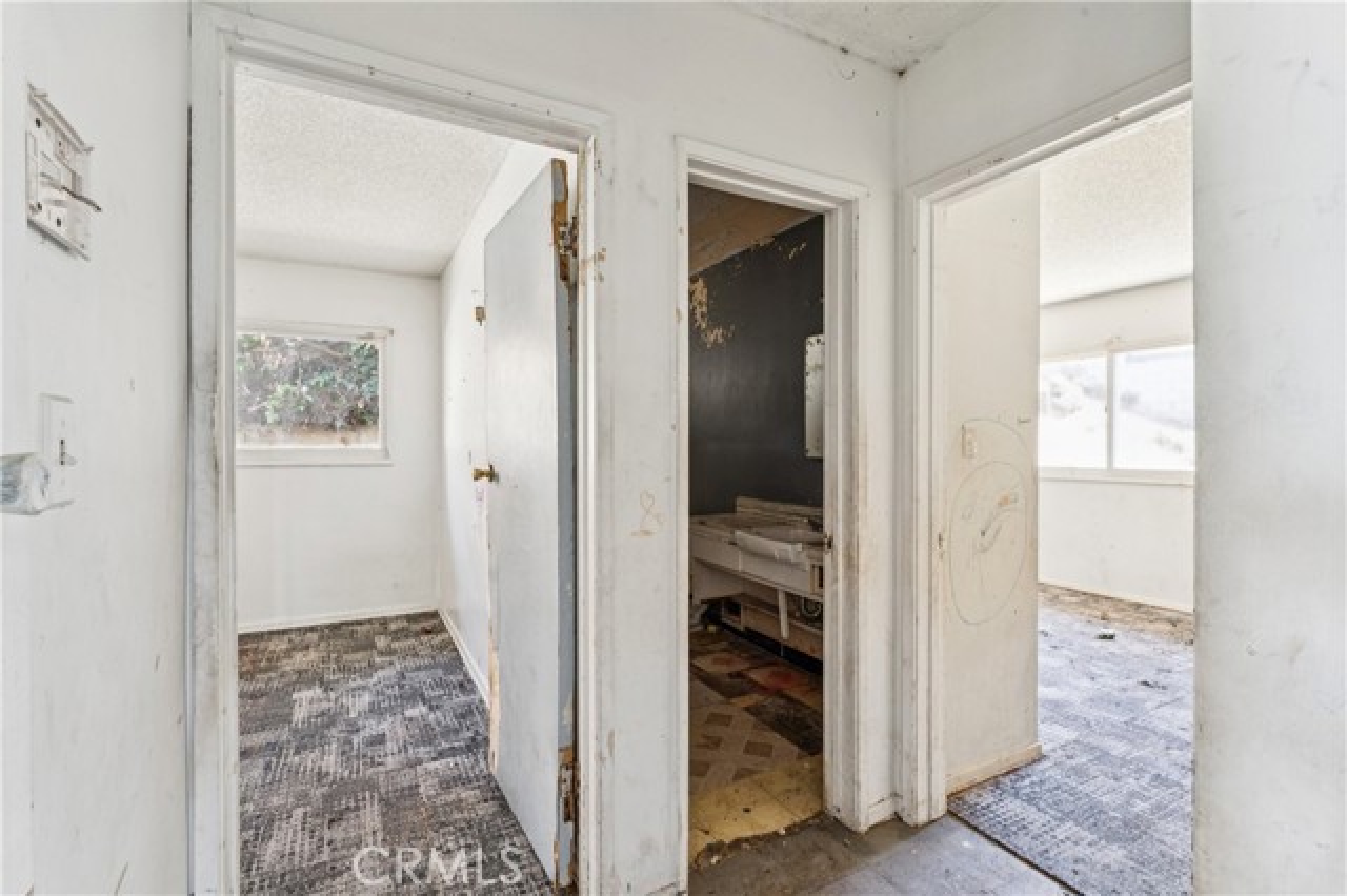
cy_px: 448
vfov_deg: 73.0
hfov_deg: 96.1
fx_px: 606
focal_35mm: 16
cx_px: 674
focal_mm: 16.2
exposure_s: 2
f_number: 13
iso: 100
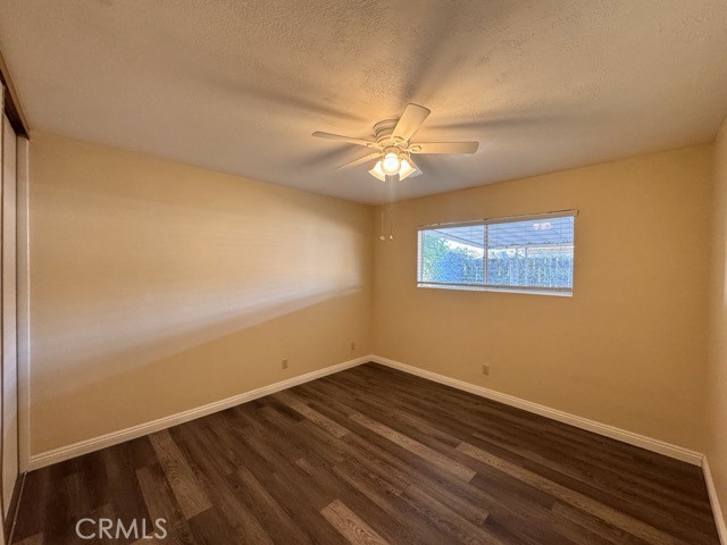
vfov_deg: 85.7
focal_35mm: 14
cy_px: 272
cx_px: 364
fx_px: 294
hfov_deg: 102.1
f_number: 2.2
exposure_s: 1/60
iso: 250
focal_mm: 2.22
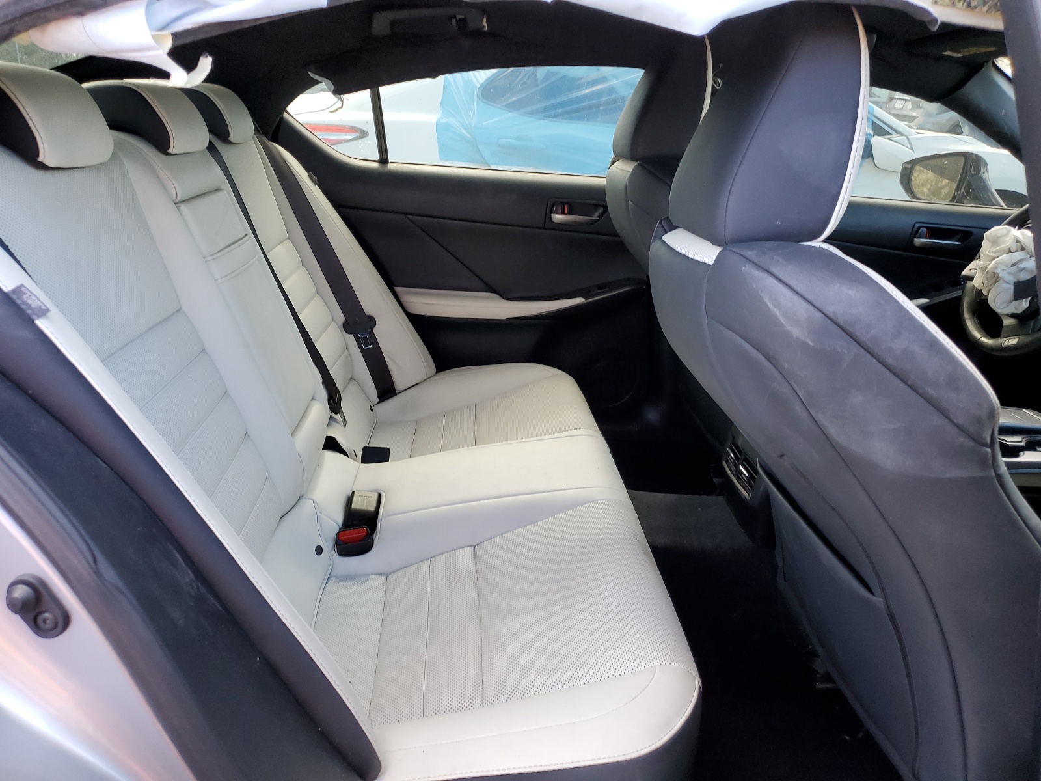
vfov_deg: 53.1
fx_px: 782
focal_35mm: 26
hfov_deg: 67.3
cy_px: 390
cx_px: 520
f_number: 1.5
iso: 57
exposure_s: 1/120
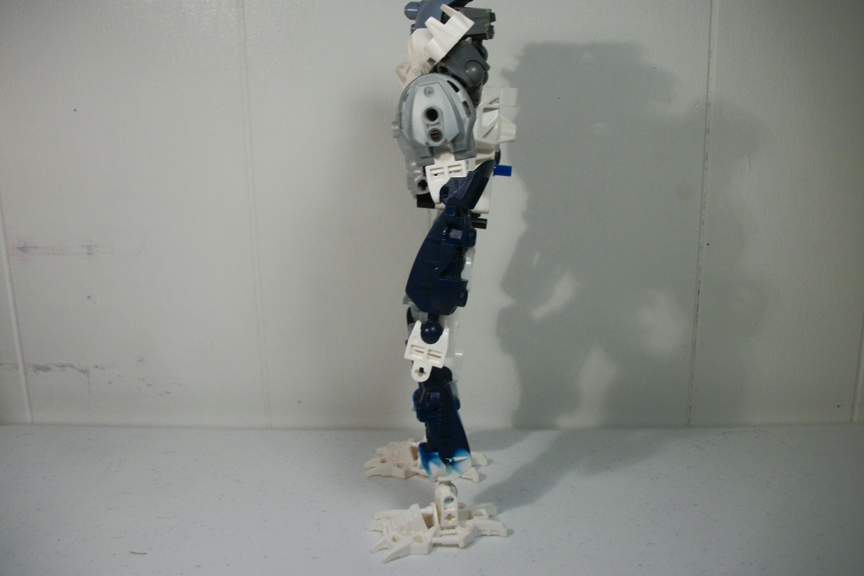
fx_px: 816
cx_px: 424
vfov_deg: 38.8
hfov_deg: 55.8
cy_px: 255
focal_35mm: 34
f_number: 2.9
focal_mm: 5.7
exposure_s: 1/80
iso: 80
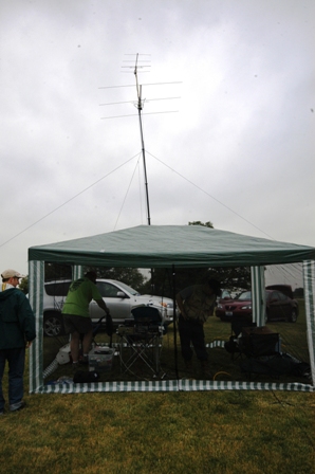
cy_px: 237
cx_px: 158
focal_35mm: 30
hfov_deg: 43.5
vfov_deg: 62.0
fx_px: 394
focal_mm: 20
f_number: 10
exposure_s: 1/350
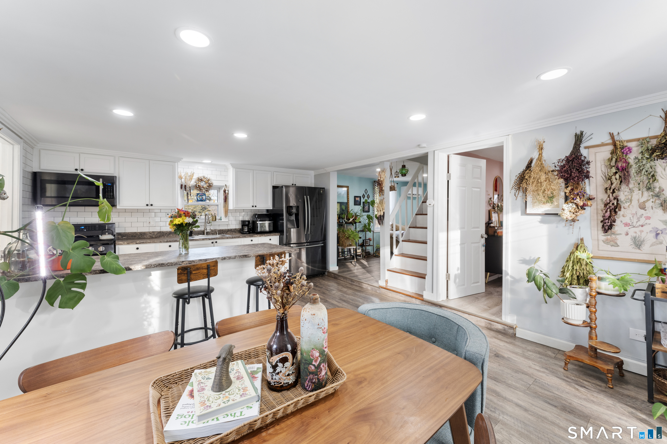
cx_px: 334
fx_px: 259
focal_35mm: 14
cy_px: 222
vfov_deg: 81.2
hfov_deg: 104.3
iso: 800
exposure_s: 1/13
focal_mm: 14
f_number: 8
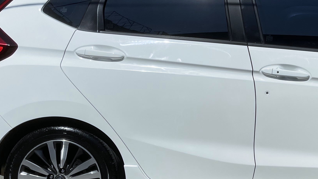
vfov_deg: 18.0
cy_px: 72
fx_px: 565
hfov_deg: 30.0
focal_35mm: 67
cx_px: 290
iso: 32
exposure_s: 1/10989
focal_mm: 5.1
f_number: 1.6
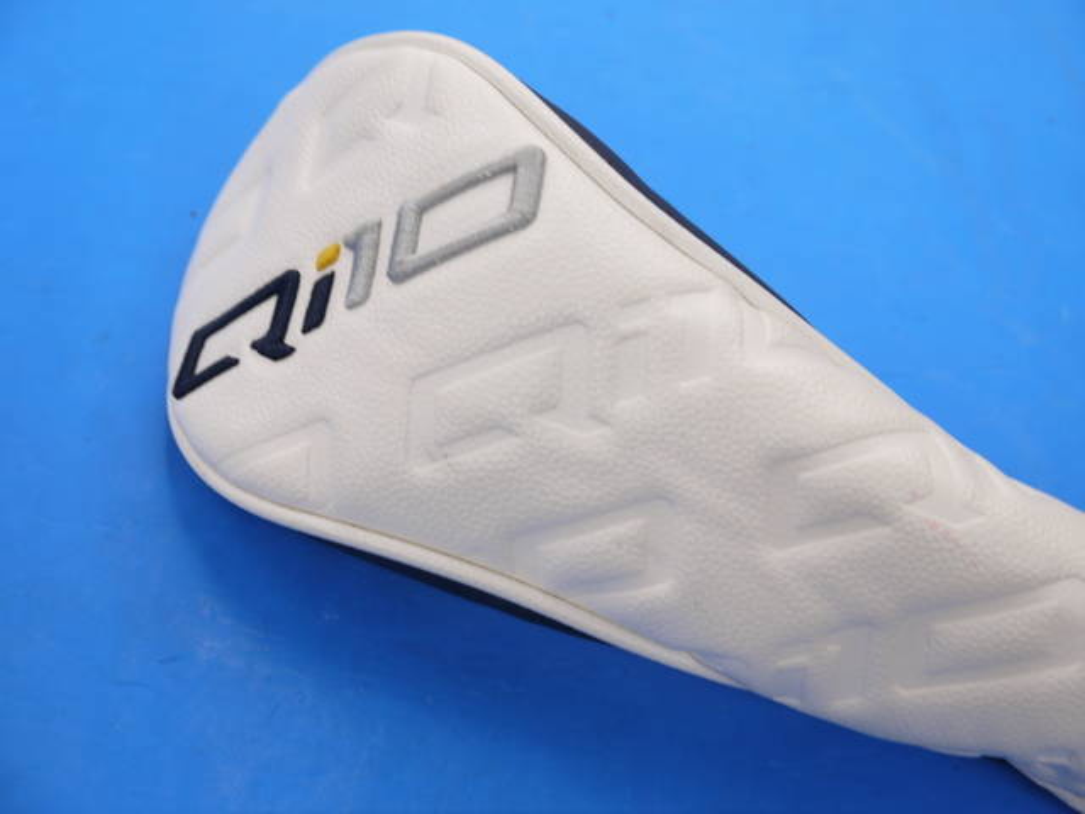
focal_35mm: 48
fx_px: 1505
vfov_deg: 30.3
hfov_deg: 39.7
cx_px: 542
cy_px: 407
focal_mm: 24
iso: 160
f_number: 4.5
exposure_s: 1/60
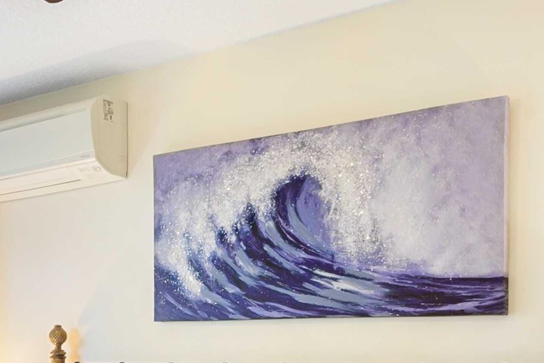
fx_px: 846
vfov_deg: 23.4
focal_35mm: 56
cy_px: 345
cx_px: 123
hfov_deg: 34.7
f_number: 14
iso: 200
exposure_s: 1/1.25
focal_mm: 12
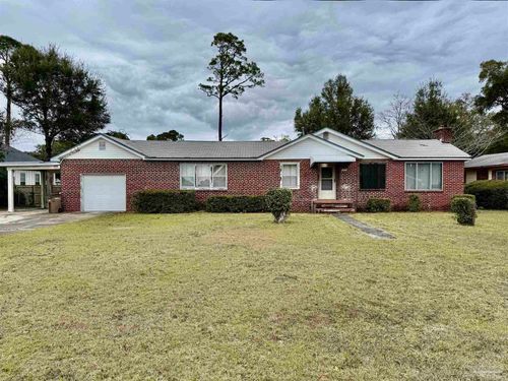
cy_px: 190
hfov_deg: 71.6
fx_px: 352
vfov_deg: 56.8
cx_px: 254
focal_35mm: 24
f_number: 1.78
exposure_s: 1/4673
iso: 80
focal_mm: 6.76
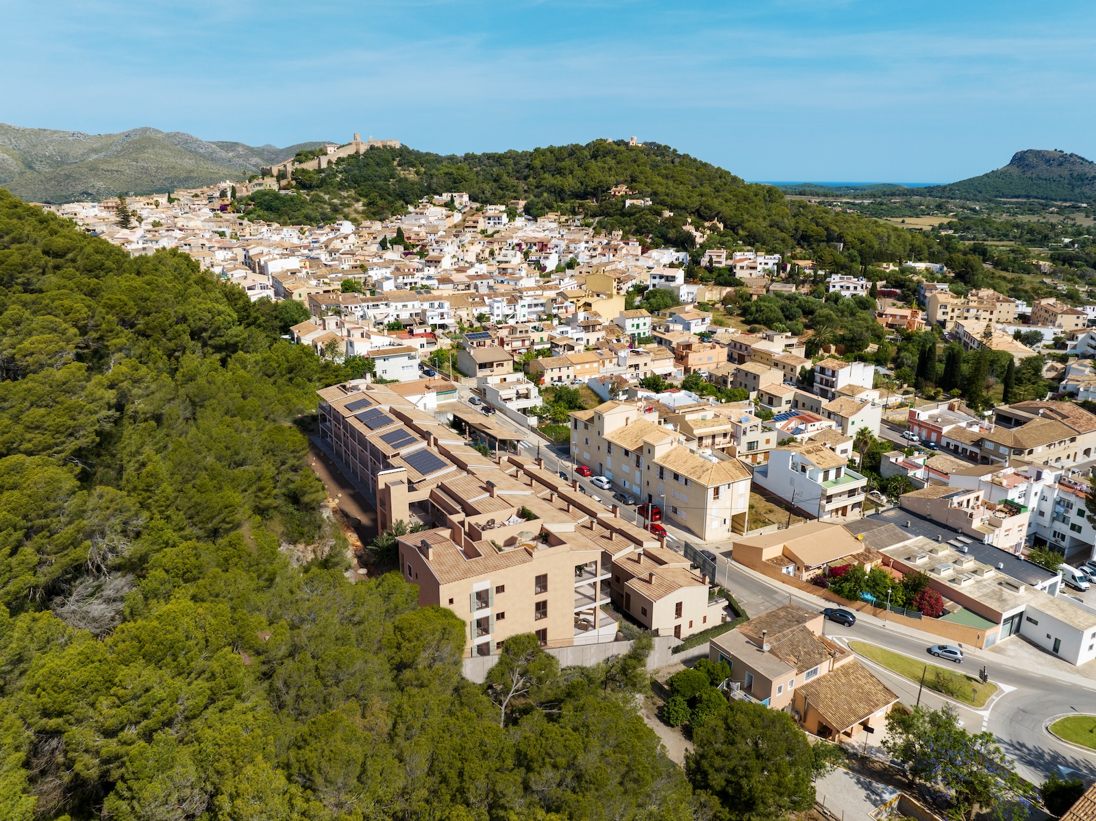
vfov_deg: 56.8
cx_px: 548
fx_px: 759
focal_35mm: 24
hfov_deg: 71.6
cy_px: 410
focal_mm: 12.29
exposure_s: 1/640
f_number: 5.6
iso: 100
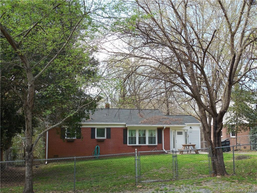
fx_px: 290
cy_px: 96
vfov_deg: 36.8
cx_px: 128
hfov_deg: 47.9
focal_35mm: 39
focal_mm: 7
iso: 125
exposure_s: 1/160
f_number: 3.8
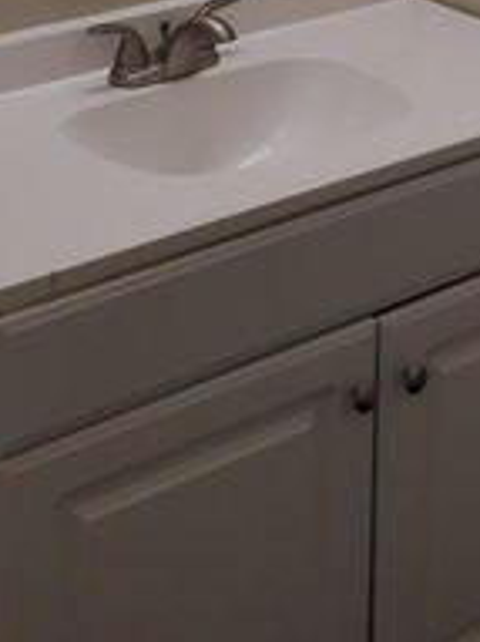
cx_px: 373
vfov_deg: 20.8
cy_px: -158
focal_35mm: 87
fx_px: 1610
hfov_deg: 16.8
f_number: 2.4
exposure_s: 1/120
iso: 80
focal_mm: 4.3
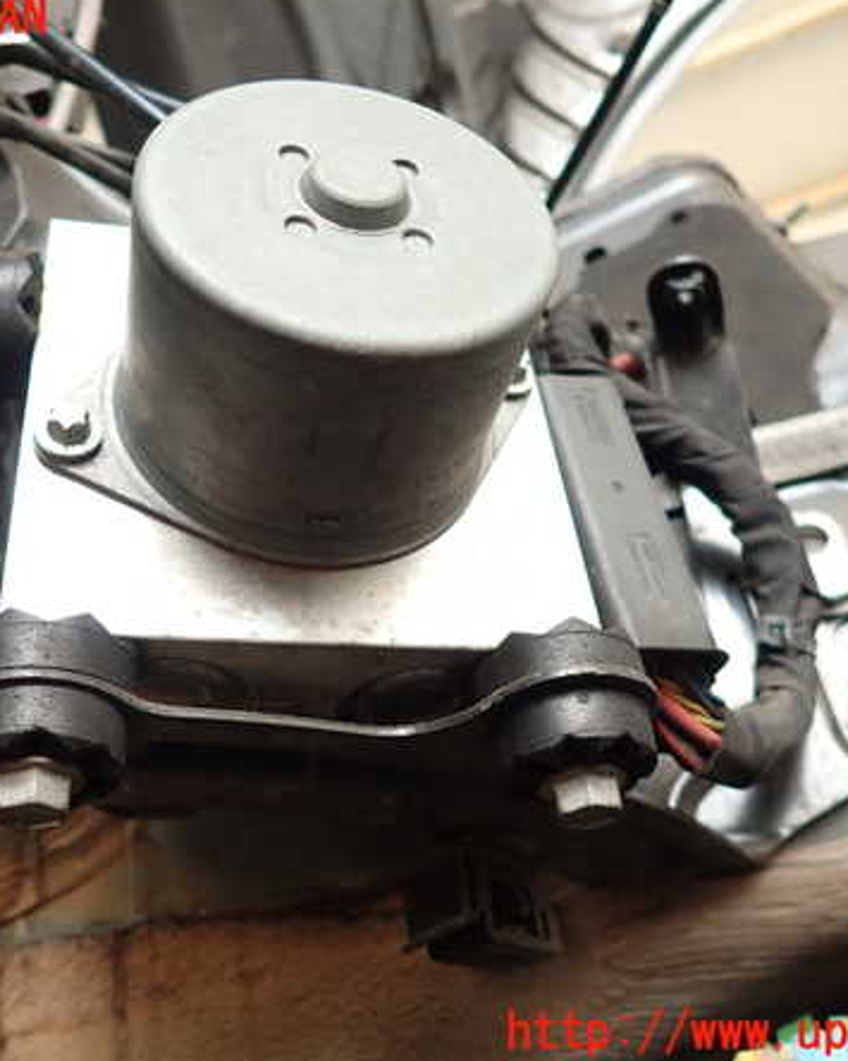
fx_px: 1036
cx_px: 330
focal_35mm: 33
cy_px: 526
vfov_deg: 54.2
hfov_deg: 44.2
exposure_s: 1/60
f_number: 2
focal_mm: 4.5
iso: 160
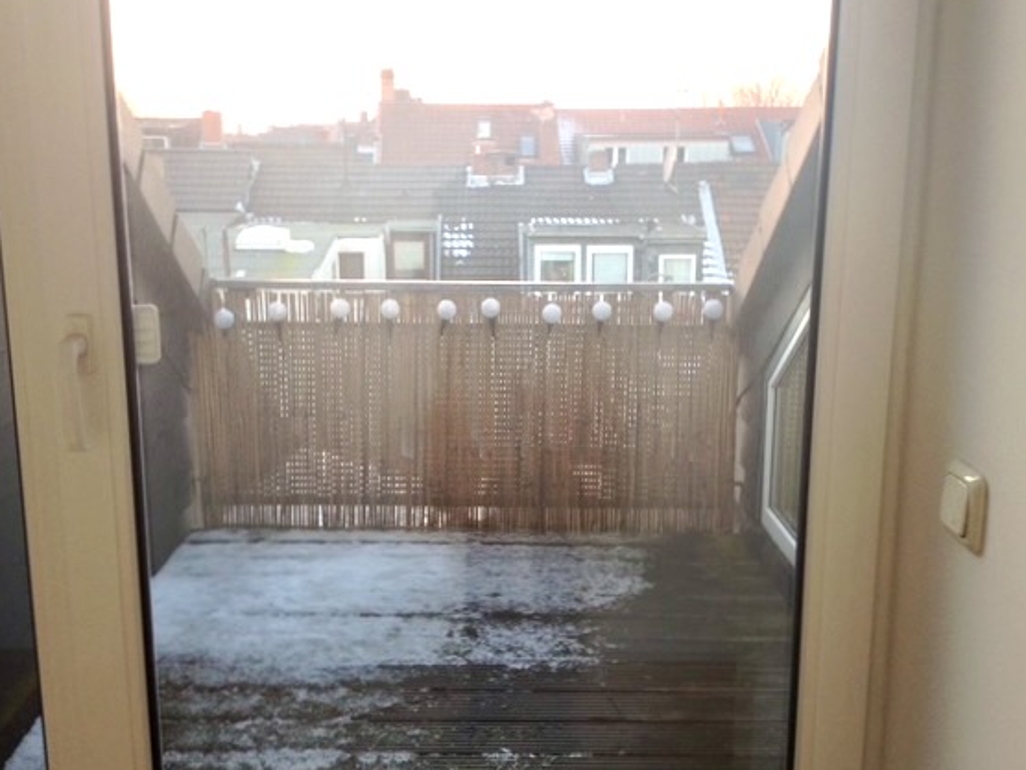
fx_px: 1186
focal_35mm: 40
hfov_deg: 46.8
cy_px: 384
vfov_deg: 36.0
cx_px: 495
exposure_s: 1/30
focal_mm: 4.28
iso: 50
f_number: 2.4
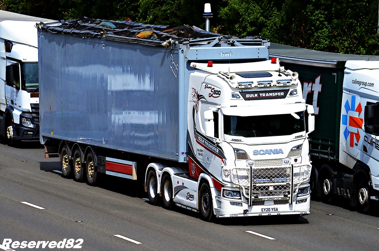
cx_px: 190
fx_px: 2600
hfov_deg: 8.3
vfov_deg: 5.5
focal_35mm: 248
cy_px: 126
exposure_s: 1/1000
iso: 400
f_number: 7.1
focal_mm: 165
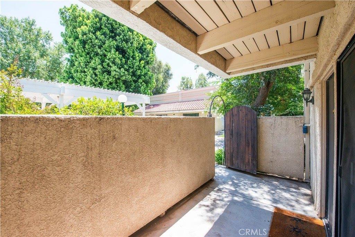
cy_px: 118
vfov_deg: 81.2
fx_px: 138
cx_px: 178
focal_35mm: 14
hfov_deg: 104.2
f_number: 6.3
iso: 1250
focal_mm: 14
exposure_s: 1/1250
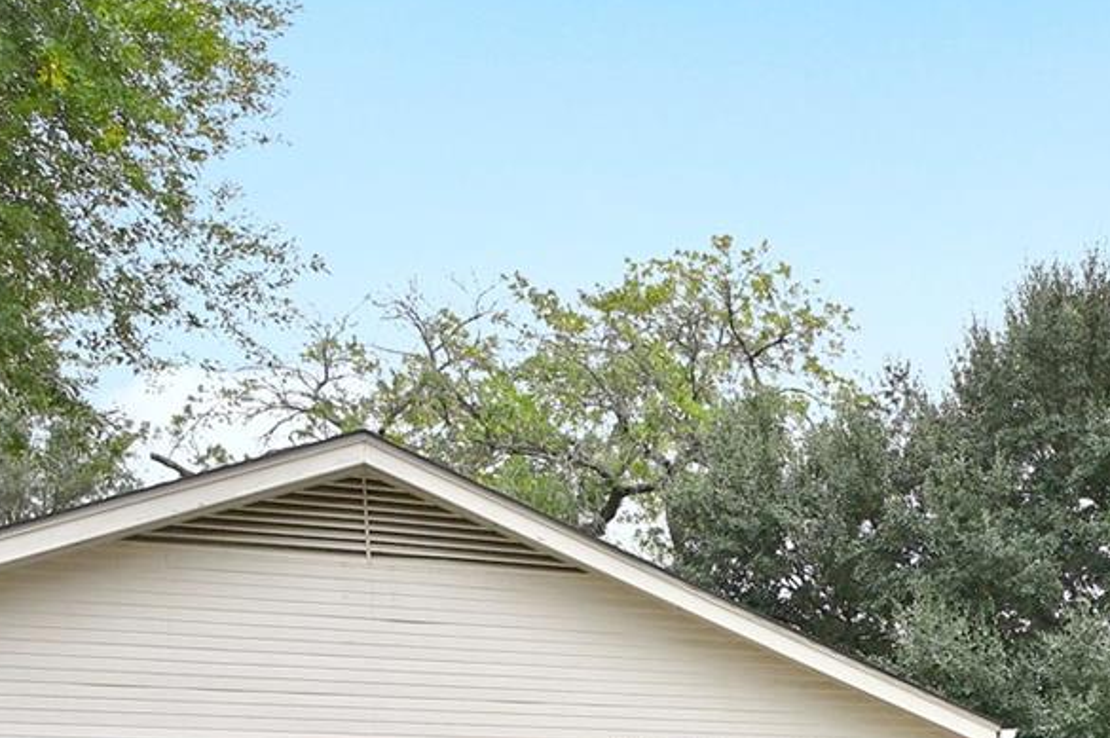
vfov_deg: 19.4
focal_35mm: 63
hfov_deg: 27.1
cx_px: 1427
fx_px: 1941
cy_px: 1027
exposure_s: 1/100
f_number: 5
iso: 64
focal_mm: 12
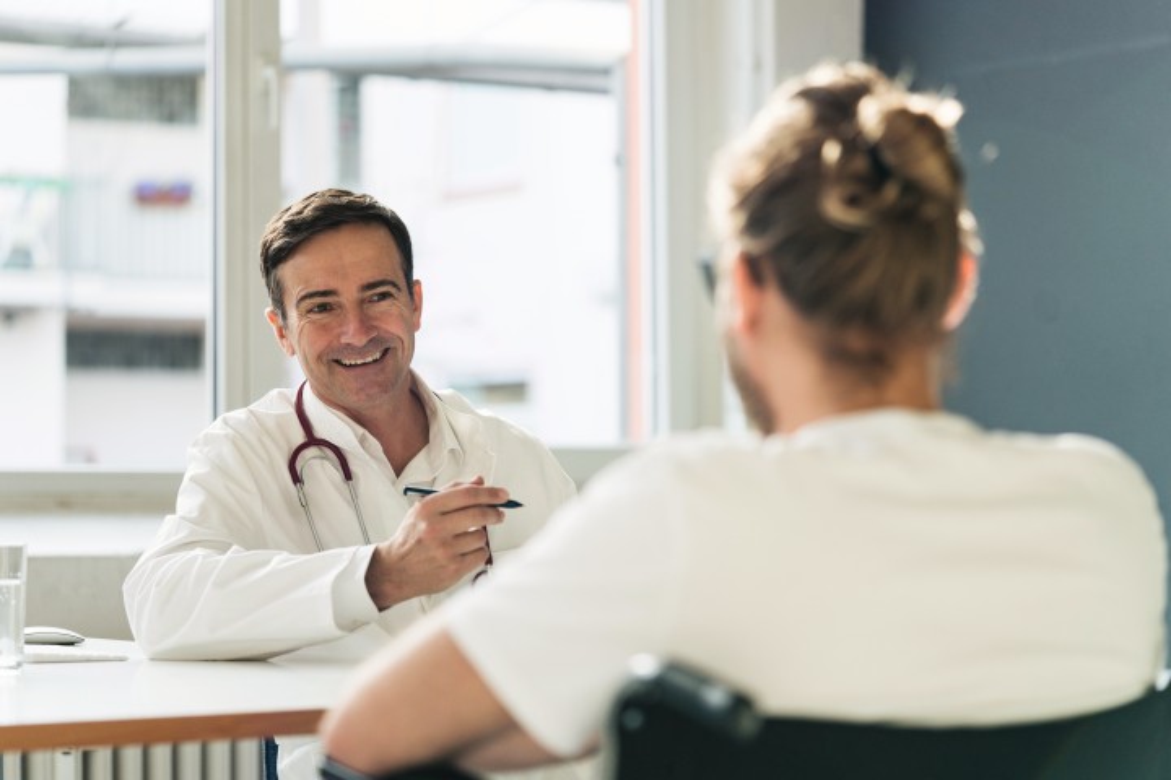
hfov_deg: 22.6
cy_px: 390
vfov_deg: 15.2
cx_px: 586
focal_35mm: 90
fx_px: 2927
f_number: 2.8
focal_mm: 90
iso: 400
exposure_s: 1/640
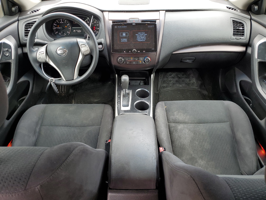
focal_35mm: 26
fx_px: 200
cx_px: 133
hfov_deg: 67.3
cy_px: 100
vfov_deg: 53.1
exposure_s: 1/147
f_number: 1.5
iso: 50
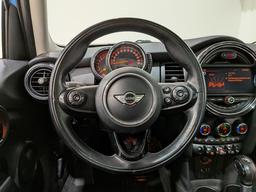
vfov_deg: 56.8
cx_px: 128
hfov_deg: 71.6
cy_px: 96
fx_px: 177
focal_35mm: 24
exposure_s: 1/50
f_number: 1.7
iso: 77
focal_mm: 4.53
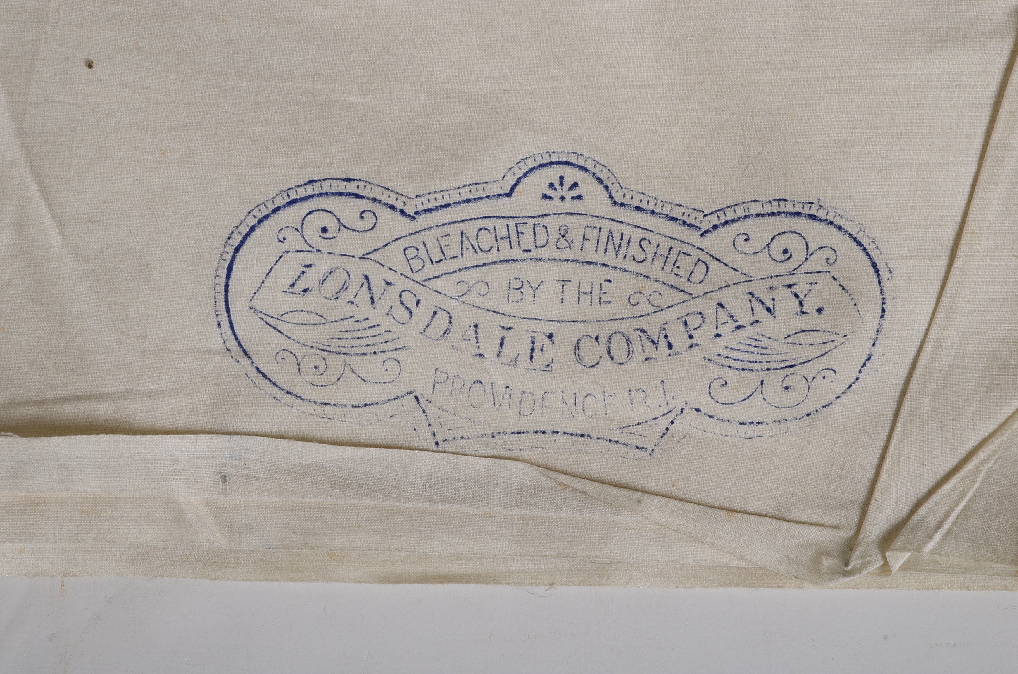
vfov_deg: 8.7
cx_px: 509
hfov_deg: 13.1
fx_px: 4445
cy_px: 337
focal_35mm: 158
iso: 320
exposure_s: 1/160
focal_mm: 105
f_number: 16
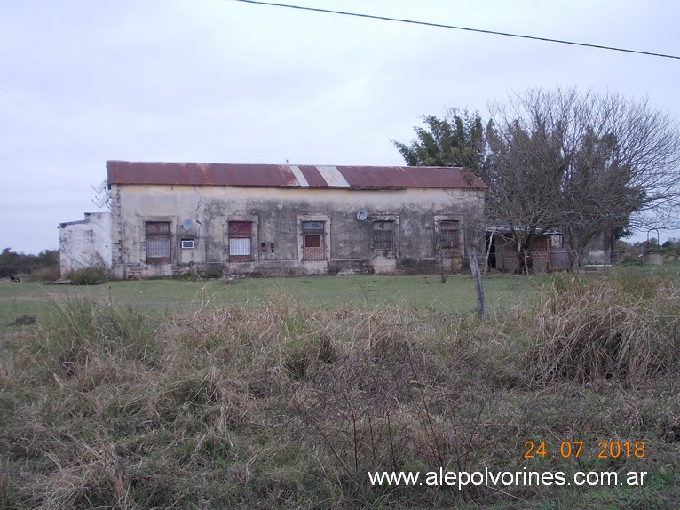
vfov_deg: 37.7
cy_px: 255
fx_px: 746
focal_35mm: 38
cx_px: 340
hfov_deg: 49.0
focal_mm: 5.3
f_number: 3.1
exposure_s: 1/320
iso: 80
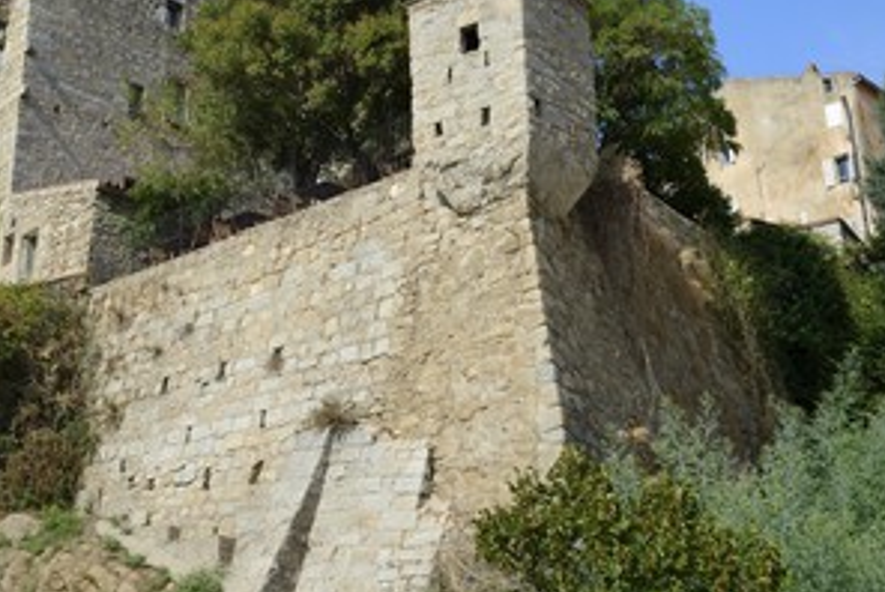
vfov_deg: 26.4
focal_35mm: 51
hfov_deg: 38.3
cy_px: 203
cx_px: 278
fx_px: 1255
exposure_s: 1/250
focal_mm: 36
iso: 200
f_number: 13
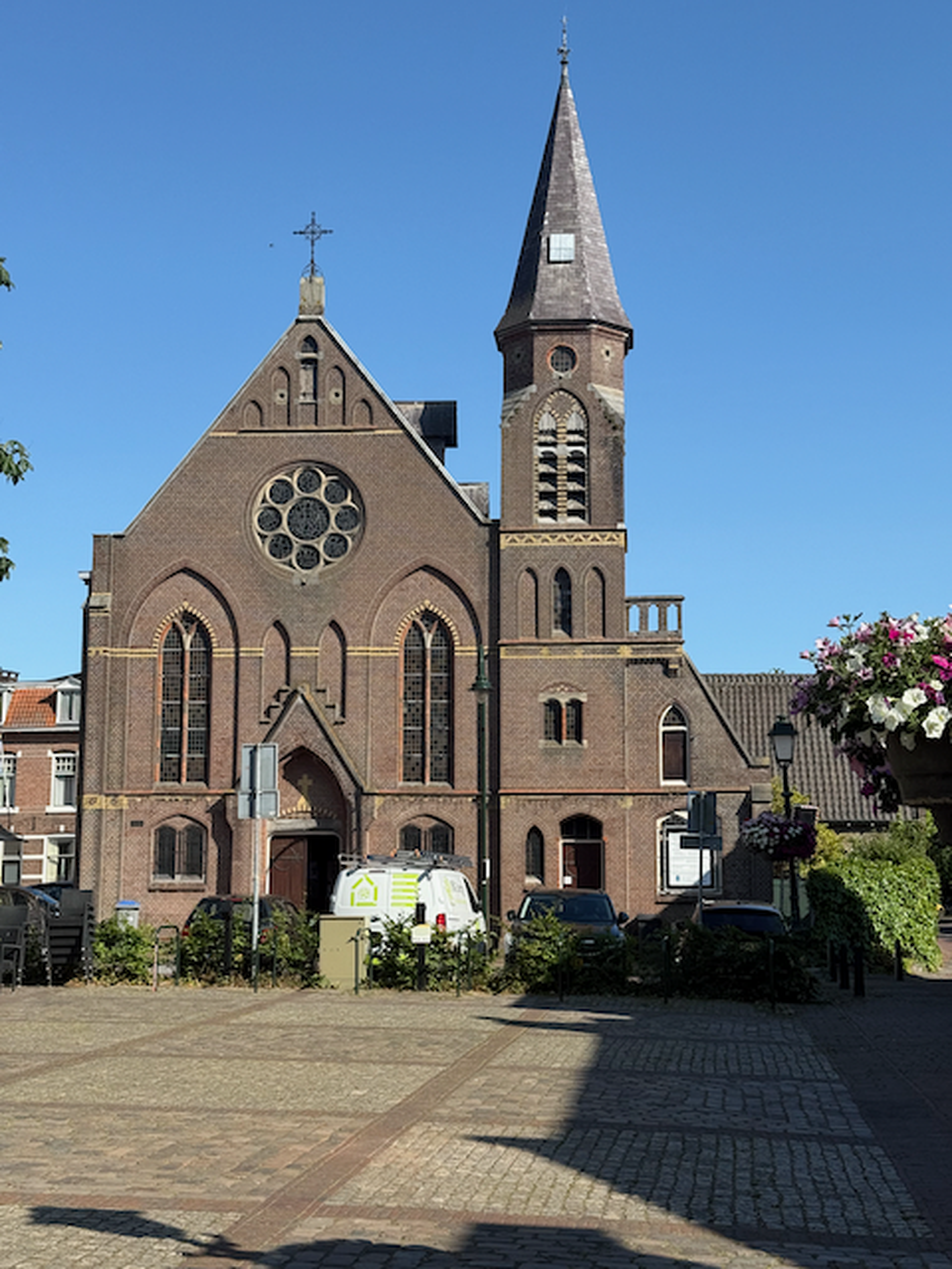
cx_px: 476
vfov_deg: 39.7
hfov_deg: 30.3
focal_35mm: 48
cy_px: 634
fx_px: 1760
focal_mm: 6.76
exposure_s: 1/4329
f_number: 1.78
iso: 64
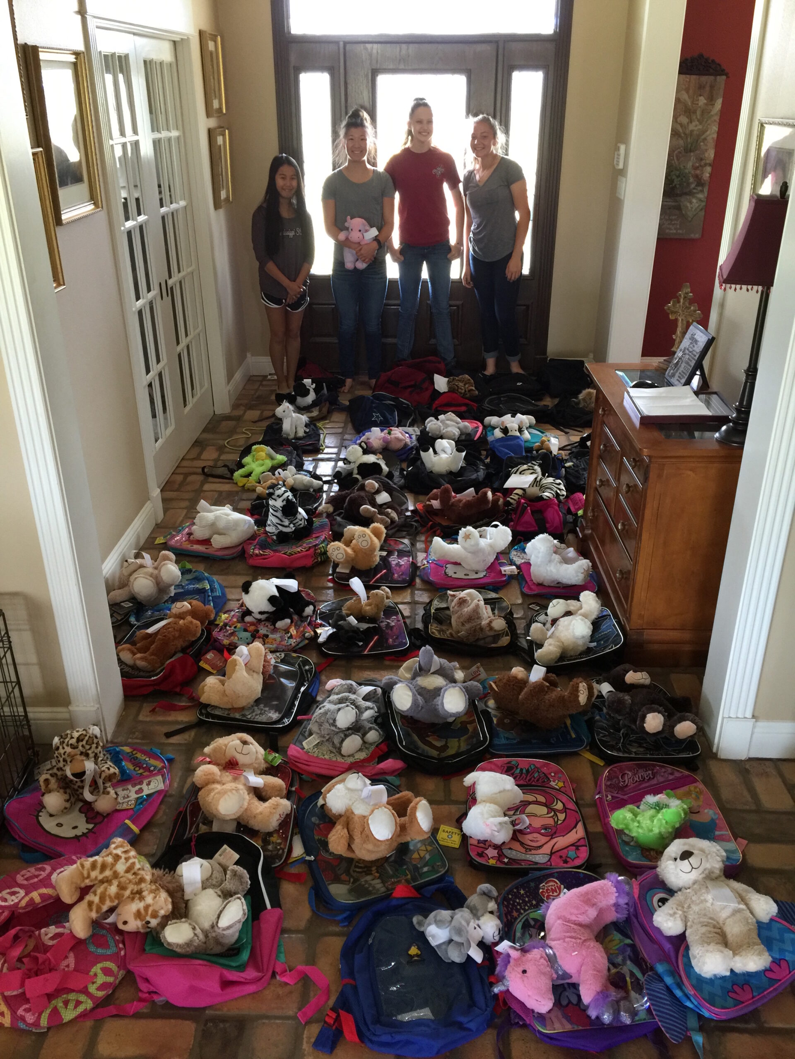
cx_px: 398
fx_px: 888
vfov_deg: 61.7
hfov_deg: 48.2
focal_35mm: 29
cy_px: 530
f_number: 2.2
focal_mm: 4.15
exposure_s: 1/15
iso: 80
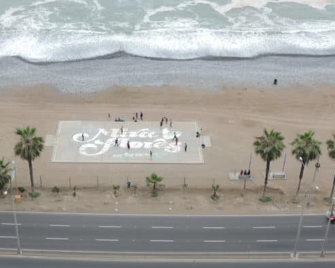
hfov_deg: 27.8
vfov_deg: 22.3
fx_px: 674
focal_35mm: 68
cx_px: 125
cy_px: 198
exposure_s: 1/640
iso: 80
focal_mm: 7.6
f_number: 3.4
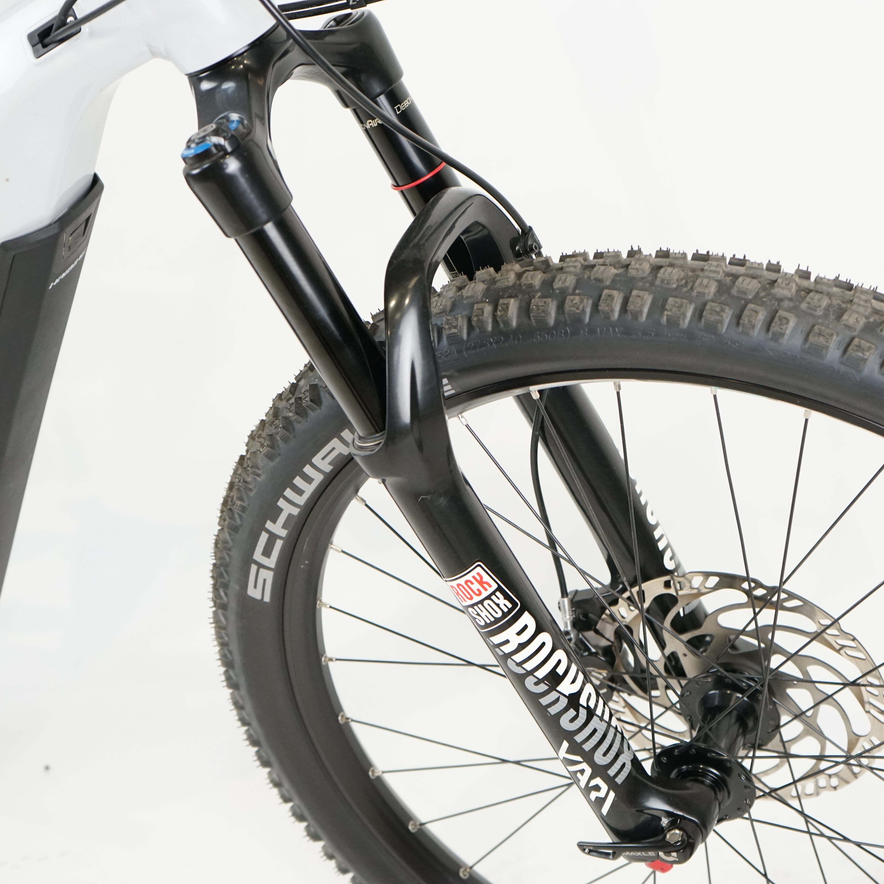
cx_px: 561
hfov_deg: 28.5
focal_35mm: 60
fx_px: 1734
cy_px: 442
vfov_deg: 28.6
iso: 2500
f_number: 5
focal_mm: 47
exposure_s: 1/200
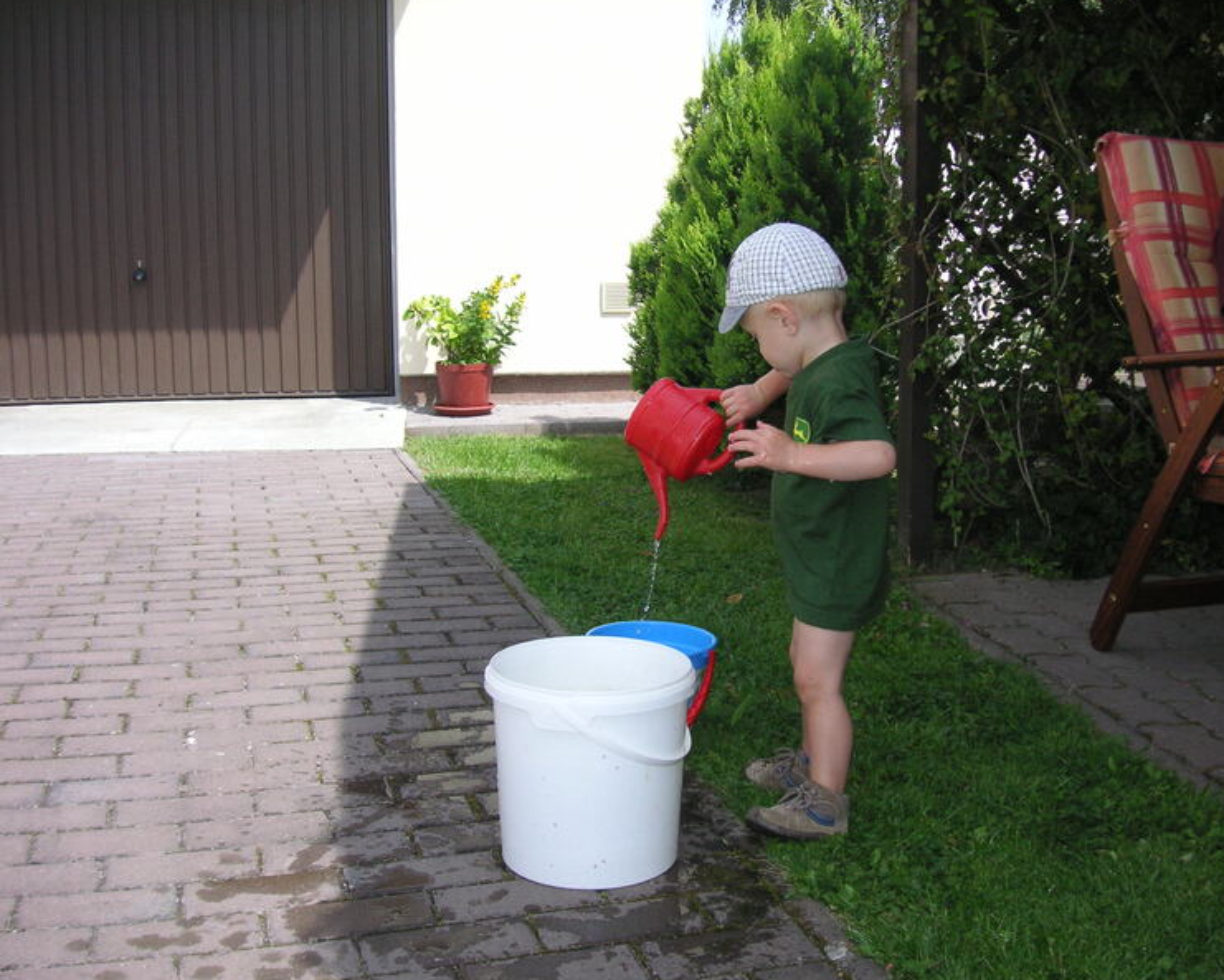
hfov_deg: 46.8
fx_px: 1413
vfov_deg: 38.2
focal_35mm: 39
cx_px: 634
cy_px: 486
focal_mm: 6.1
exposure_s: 1/1000
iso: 50
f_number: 2.8
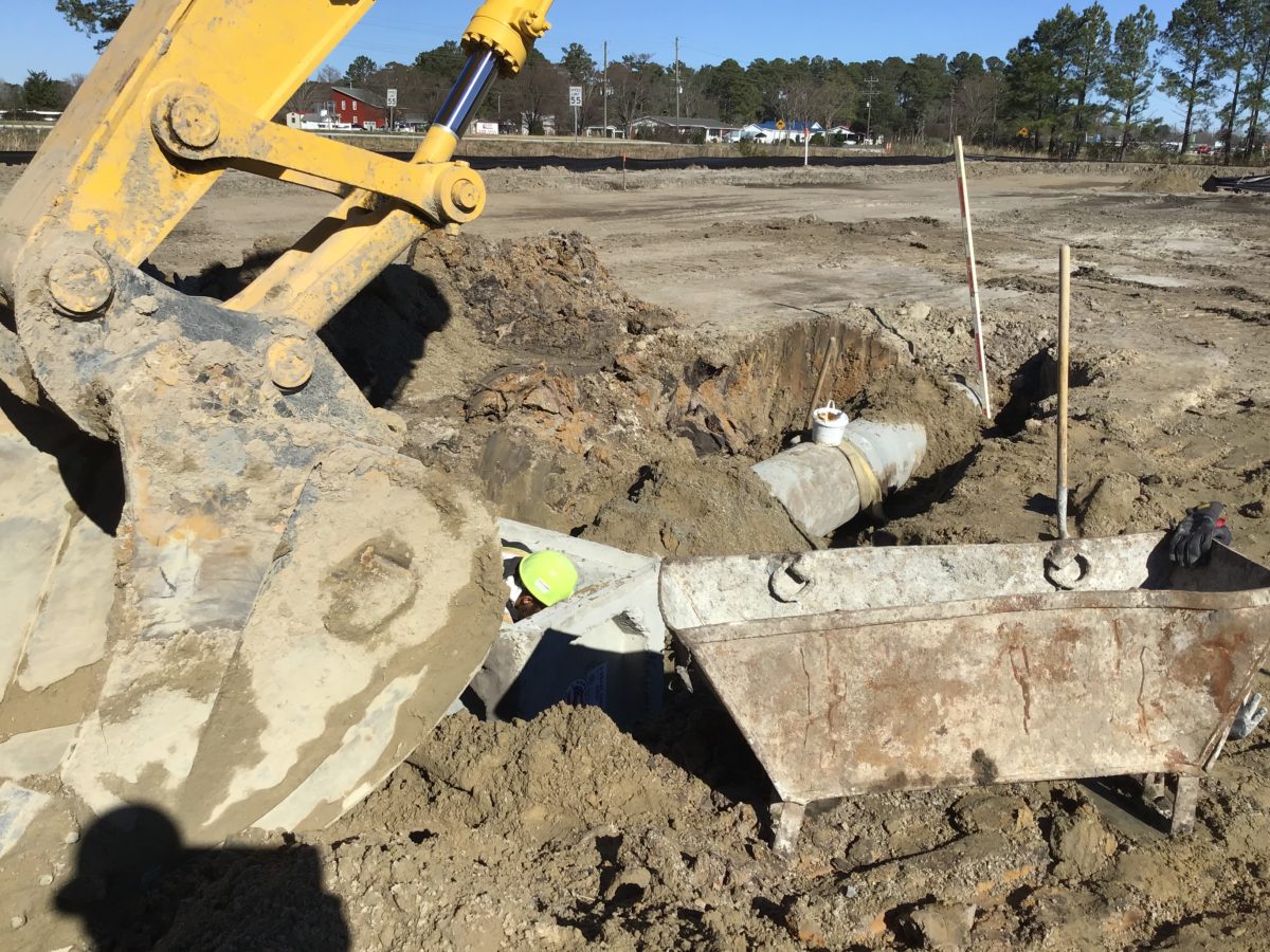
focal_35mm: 31
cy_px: 476
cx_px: 635
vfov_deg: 45.4
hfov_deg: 58.4
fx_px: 1137
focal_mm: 3.3
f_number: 2.4
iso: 25
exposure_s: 1/1942
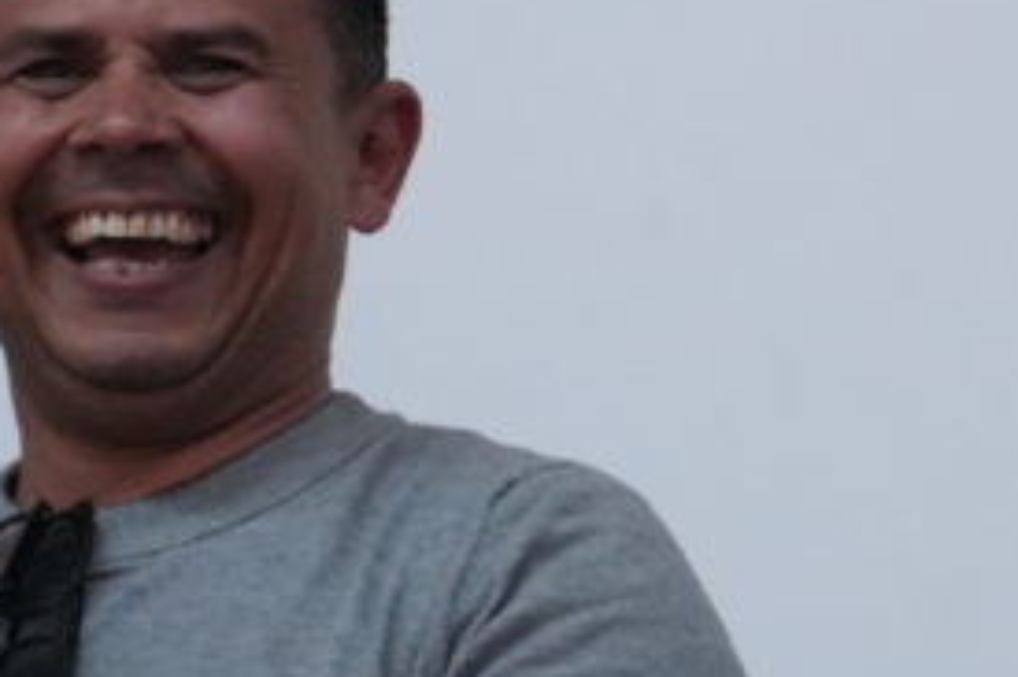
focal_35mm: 839
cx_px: -85
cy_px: 211
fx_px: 23710
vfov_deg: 1.6
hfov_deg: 2.5
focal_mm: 150
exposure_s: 1/1000
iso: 5000
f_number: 2.8
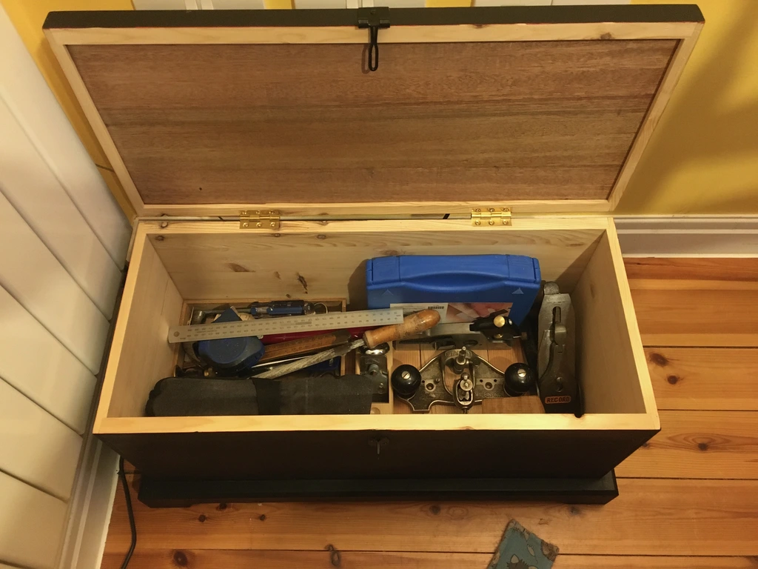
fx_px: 635
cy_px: 284
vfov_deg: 48.2
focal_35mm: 29
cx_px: 379
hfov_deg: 61.7
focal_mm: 4.15
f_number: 2.2
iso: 320
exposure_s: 1/17
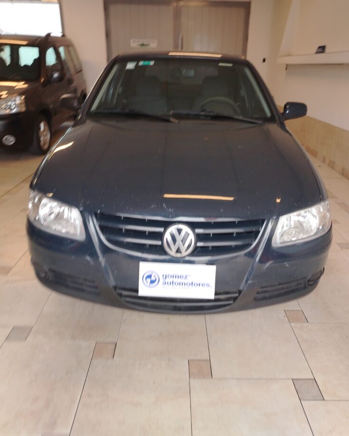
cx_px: 175
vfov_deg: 66.0
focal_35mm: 26
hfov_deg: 54.9
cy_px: 210
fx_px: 336
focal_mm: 5.25
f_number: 1.75
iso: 369
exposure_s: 1/50
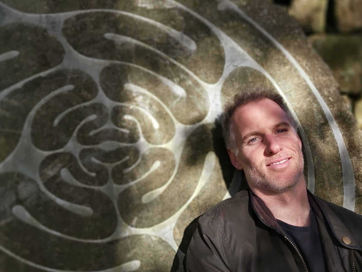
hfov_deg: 56.7
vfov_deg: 44.2
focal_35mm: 32
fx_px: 335
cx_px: 198
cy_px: 137
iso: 64
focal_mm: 3.92
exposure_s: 1/518
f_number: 1.7
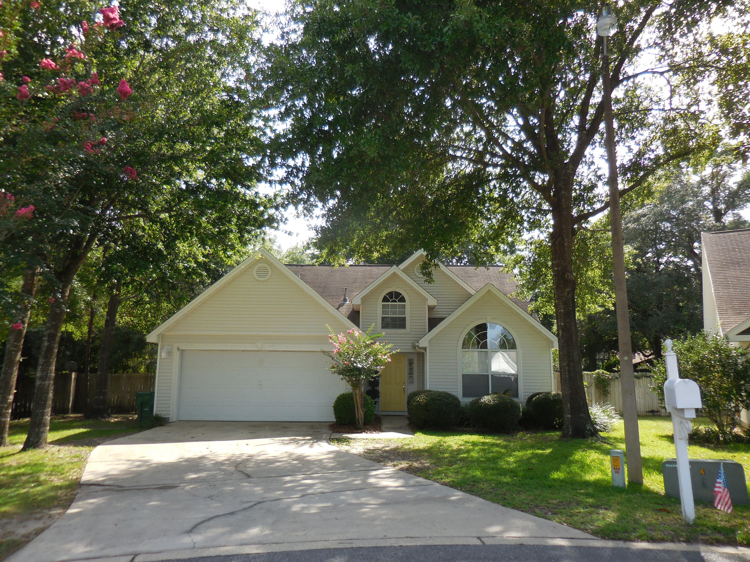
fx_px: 542
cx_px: 375
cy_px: 281
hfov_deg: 69.4
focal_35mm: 25
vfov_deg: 54.9
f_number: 3.3
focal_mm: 4.5
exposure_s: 1/400
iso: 125
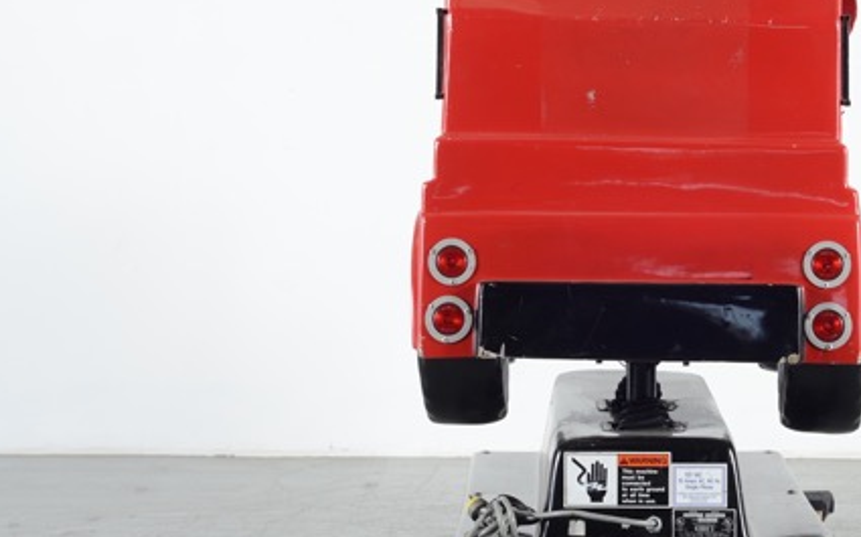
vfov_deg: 11.4
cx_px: 640
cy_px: 255
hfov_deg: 18.0
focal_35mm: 115
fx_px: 2697
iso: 100
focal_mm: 50
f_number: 5.6
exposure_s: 1/125
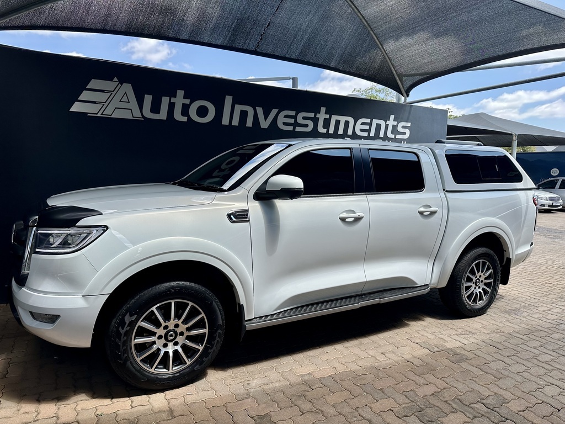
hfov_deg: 71.6
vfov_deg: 56.8
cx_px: 282
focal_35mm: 24
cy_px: 212
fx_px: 392
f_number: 1.78
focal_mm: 6.86
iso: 80
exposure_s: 1/1812
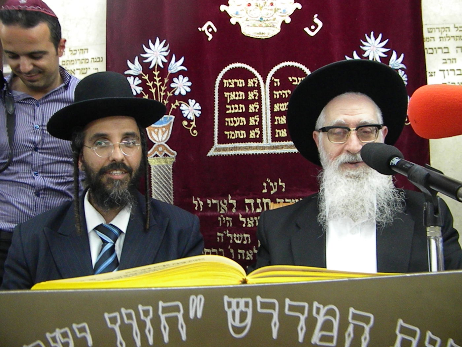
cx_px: 231
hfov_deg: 63.4
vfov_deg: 49.7
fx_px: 374
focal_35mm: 28
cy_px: 174
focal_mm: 5
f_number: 3.5
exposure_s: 1/62.7
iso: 933
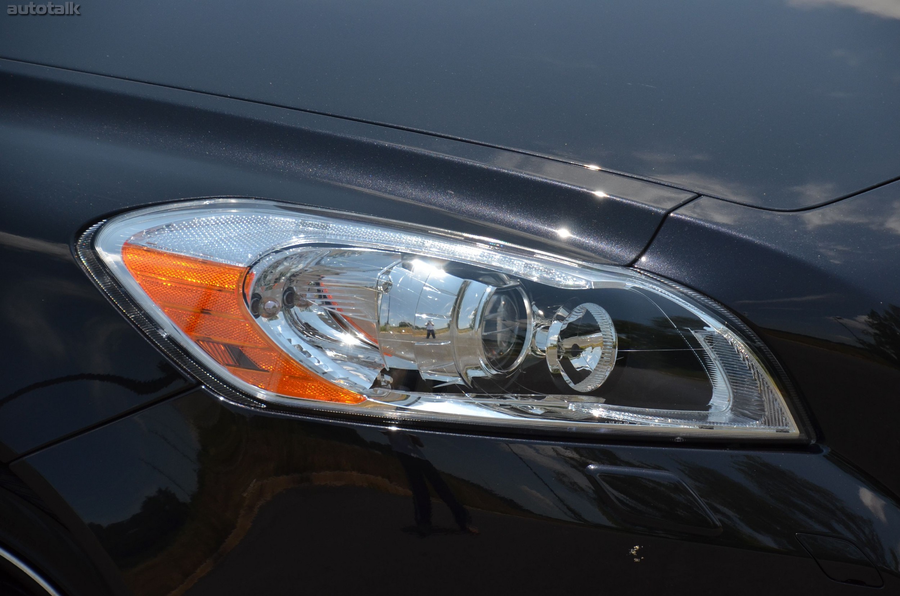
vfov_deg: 7.6
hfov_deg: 11.4
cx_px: 450
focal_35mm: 180
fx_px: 4491
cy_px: 298
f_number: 7.1
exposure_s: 1/2000
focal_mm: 120
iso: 400
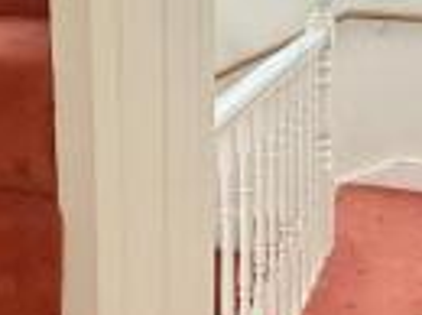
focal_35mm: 63
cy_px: 31
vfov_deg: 22.6
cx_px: 213
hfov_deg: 30.8
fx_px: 767
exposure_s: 1/99
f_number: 2.2
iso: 250
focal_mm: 2.22
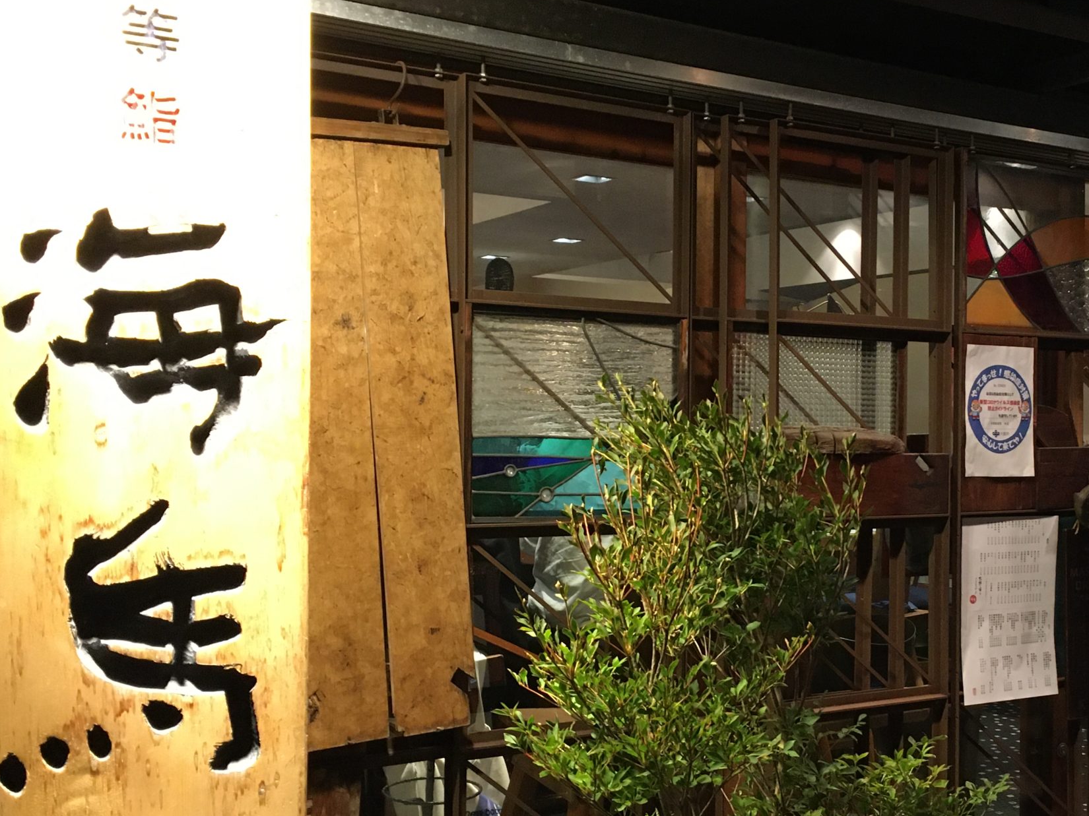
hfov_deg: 41.2
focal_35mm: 45
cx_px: 781
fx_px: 1415
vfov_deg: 32.1
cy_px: 458
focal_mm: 4.15
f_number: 2.2
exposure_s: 1/17
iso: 200
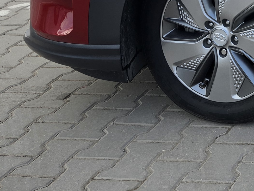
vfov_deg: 14.6
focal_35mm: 87
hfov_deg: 17.7
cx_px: 470
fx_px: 638
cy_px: -168
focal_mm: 6.3
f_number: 1.7
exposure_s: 1/298
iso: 12
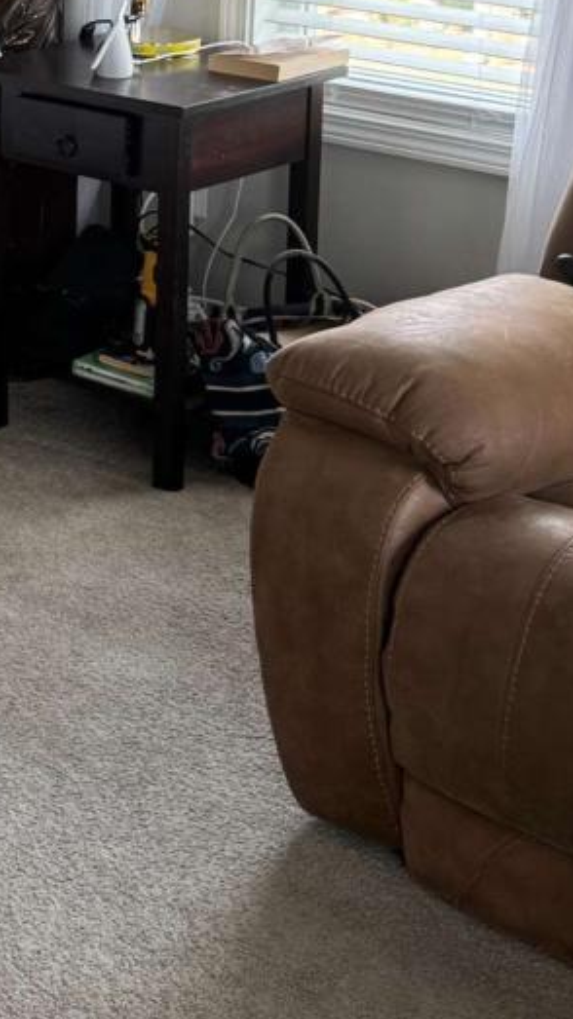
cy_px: 35
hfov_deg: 13.2
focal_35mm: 80
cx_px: -540
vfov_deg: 25.4
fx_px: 2162
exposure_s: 1/121
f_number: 1.78
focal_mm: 6.76
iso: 160
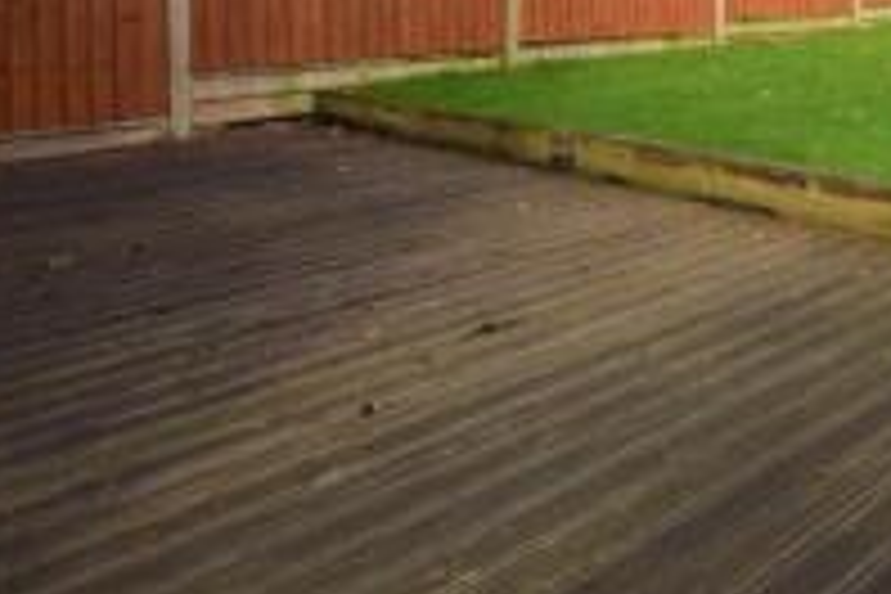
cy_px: -20
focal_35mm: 36
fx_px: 891
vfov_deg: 33.3
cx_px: 1012
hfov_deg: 40.9
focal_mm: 10
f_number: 6.3
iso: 100
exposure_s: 1/160
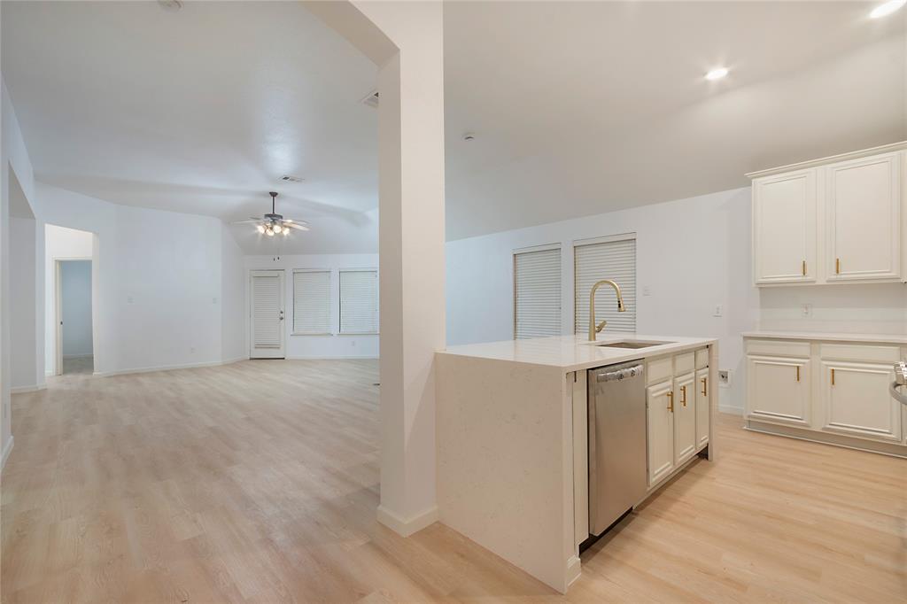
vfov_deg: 77.3
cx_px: 454
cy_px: 302
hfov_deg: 100.4
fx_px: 378
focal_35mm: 15
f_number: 11
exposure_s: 1/2
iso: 100
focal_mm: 10
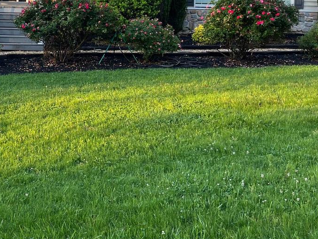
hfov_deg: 33.1
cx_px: 31
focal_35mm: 55
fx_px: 505
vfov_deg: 25.2
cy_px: -4
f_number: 1.6
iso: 40
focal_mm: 5.1
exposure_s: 1/161
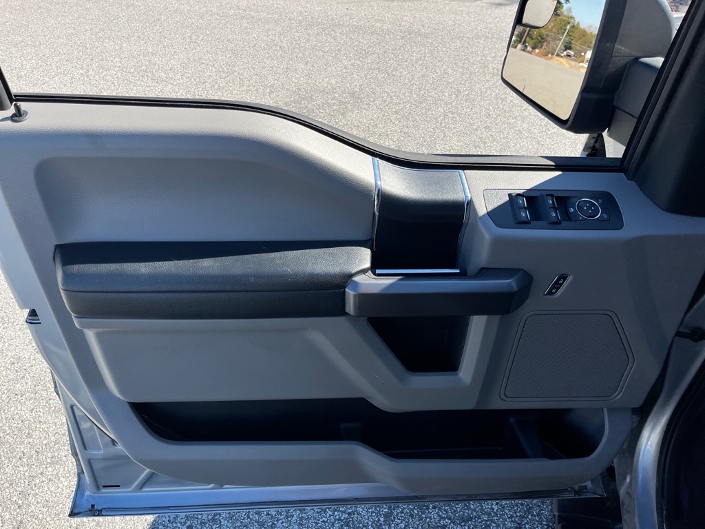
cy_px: 264
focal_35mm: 26
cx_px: 352
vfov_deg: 53.1
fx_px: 530
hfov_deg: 67.3
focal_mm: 5.1
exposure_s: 1/1477
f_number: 1.6
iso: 50
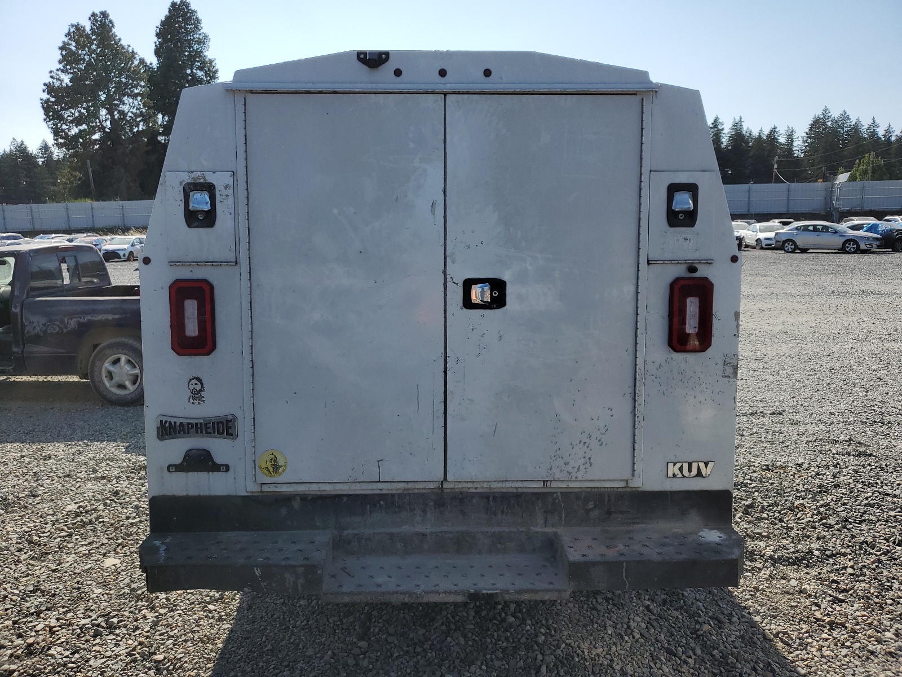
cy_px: 338
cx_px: 451
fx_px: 677
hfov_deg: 67.3
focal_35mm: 26
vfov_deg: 53.1
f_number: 1.5
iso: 50
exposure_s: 1/5000
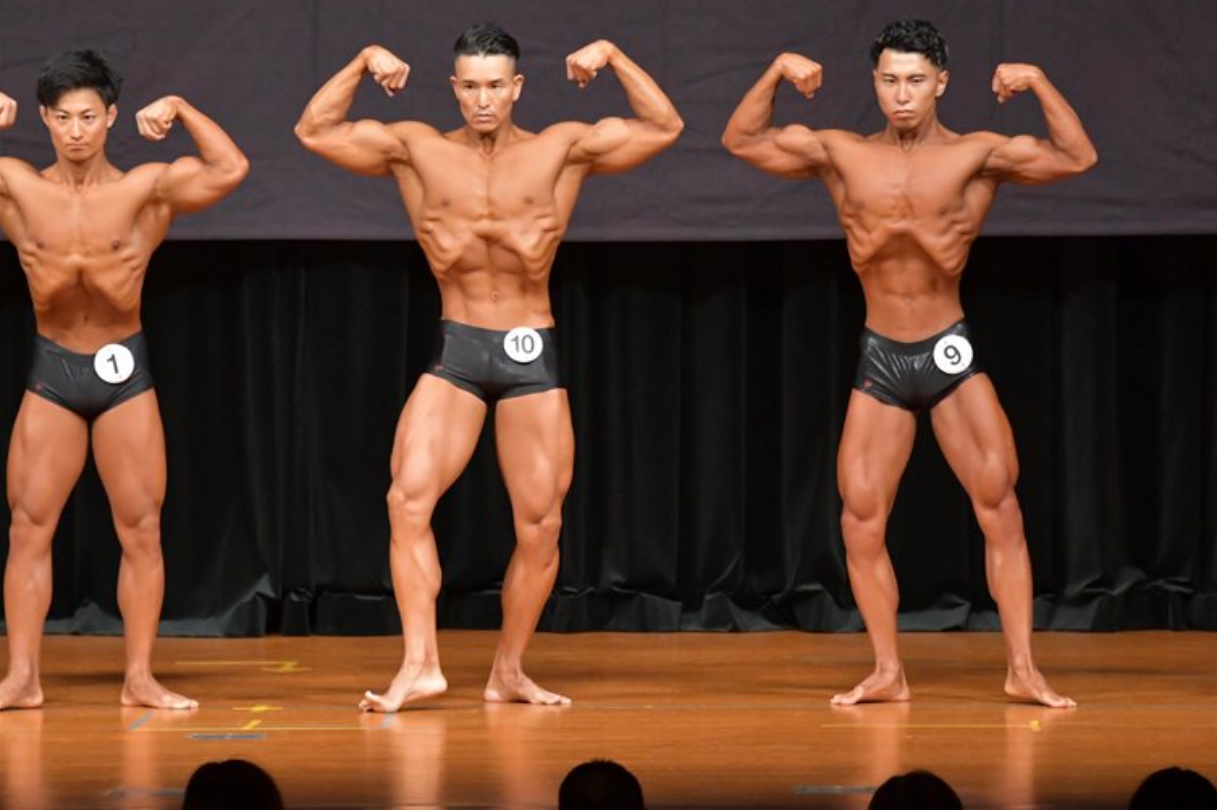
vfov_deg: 4.9
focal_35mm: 278
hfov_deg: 7.4
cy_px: 396
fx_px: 9391
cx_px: 623
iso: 6400
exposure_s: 1/400
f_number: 5.6
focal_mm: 180
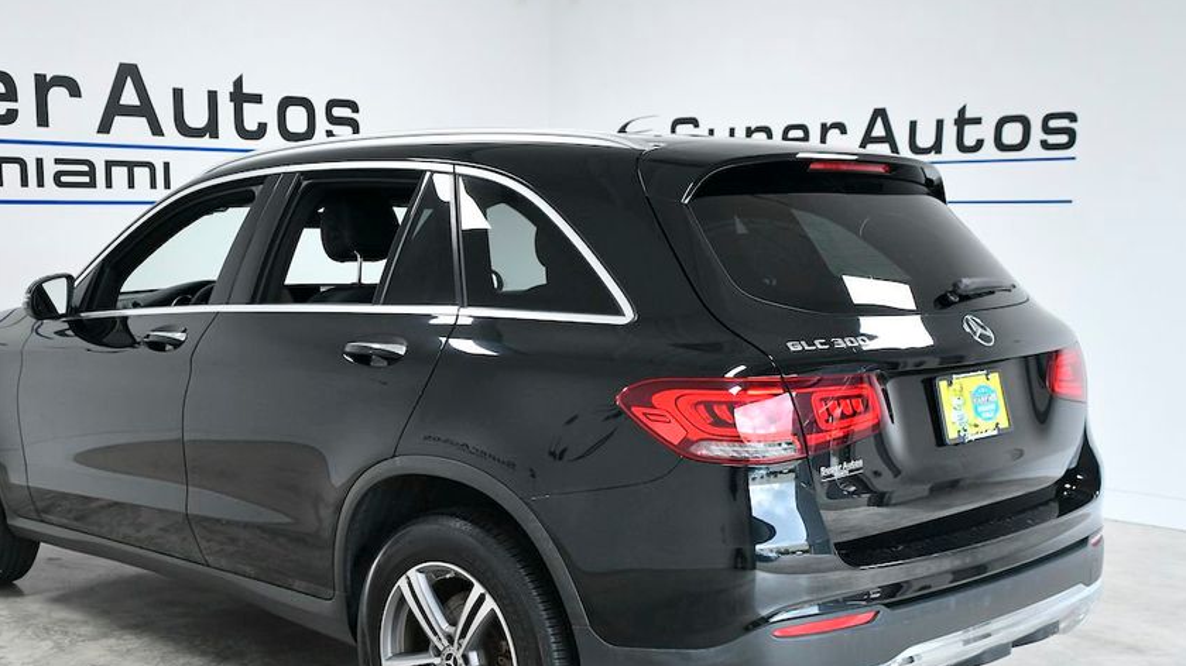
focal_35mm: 46
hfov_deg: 44.3
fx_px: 1446
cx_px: 472
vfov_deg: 25.8
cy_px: 430
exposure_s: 1/640
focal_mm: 36
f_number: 4.5
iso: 1600
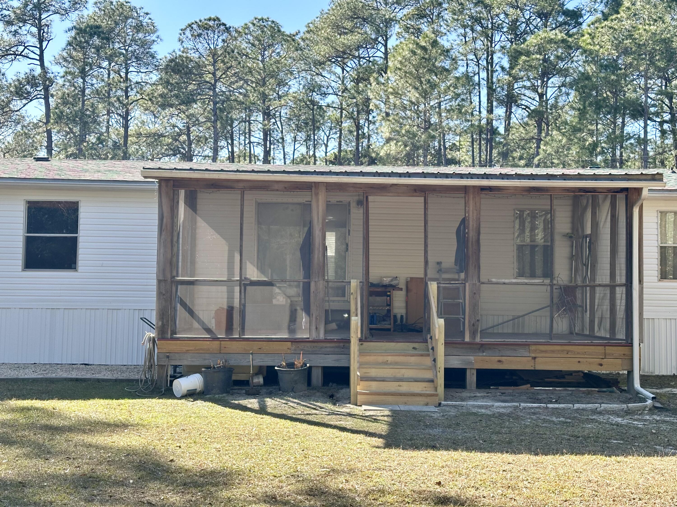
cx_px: 338
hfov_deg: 39.7
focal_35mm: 48
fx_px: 939
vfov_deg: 30.3
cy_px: 254
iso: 64
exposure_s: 1/803
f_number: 1.78
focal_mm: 6.86
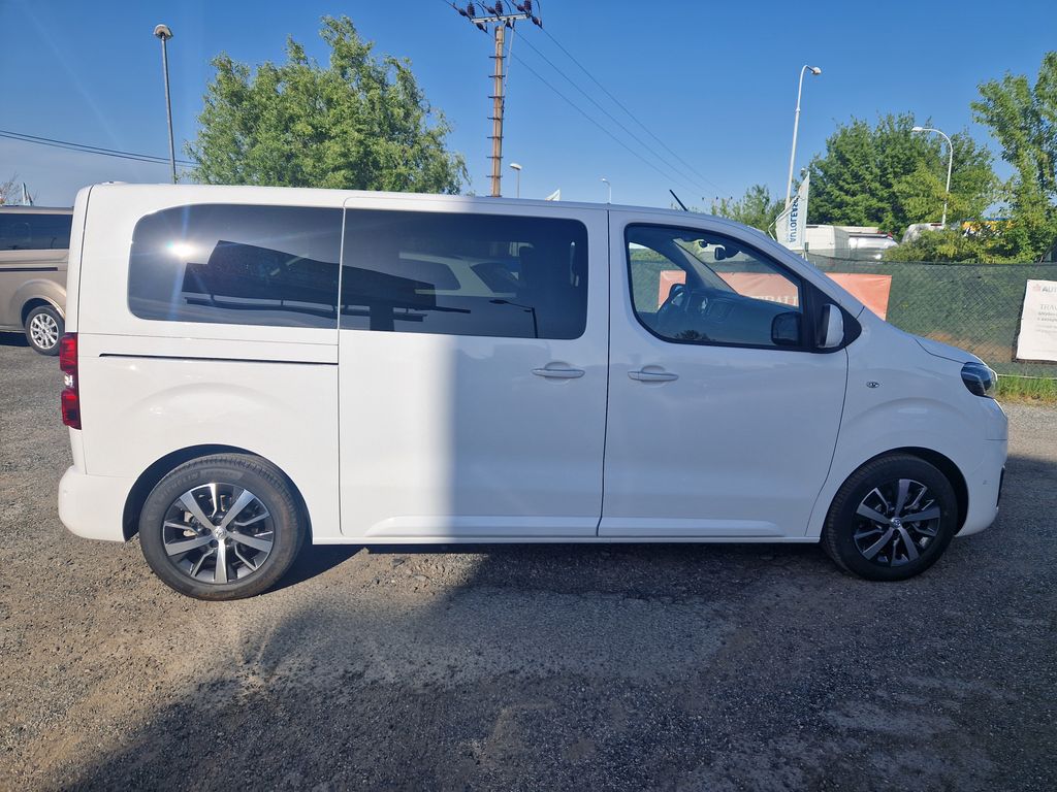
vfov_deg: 58.9
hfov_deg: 73.9
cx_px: 528
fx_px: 702
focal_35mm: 23
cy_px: 396
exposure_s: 1/2160
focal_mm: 5.4
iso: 50
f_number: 1.8
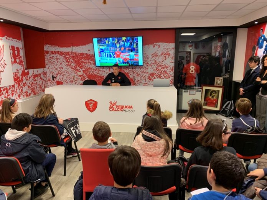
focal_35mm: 26
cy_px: 100
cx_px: 134
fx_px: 201
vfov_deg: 53.1
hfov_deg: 67.3
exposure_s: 1/50
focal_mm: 4.25
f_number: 1.8
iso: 160
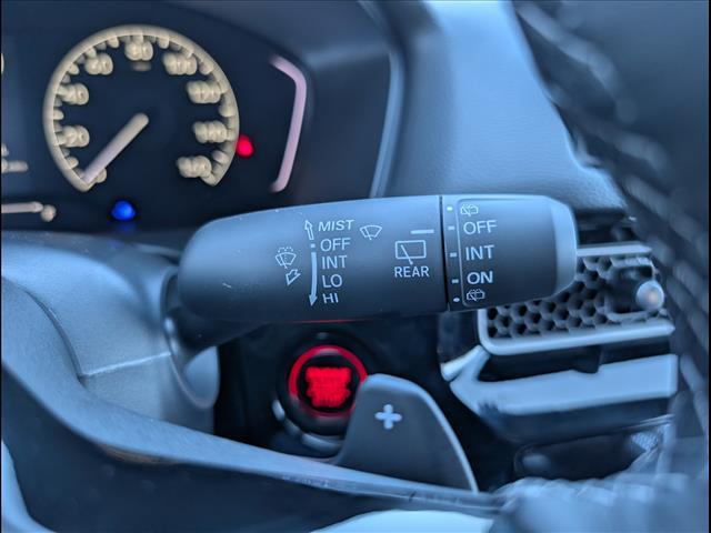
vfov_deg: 56.8
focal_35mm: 24
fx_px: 493
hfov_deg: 71.6
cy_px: 266
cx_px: 356
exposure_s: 1/233
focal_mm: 6.9
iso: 255
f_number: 1.68
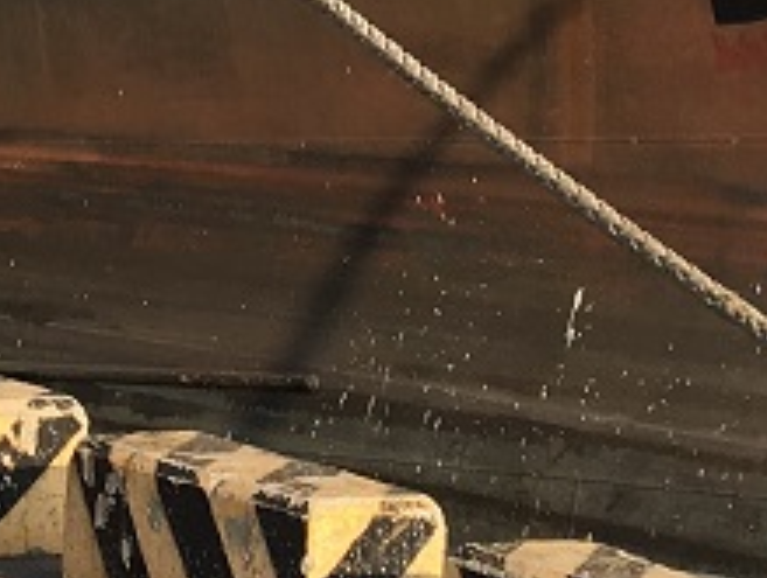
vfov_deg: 8.9
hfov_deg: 12.2
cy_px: -511
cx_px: 32
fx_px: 3551
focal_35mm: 160
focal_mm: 4.15
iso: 25
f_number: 2.2
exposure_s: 1/746
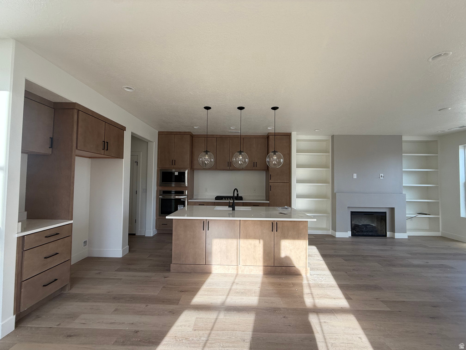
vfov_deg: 85.7
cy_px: 175
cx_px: 233
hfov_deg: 102.1
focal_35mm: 14
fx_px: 188
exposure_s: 1/127
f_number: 2.2
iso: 64
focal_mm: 2.22
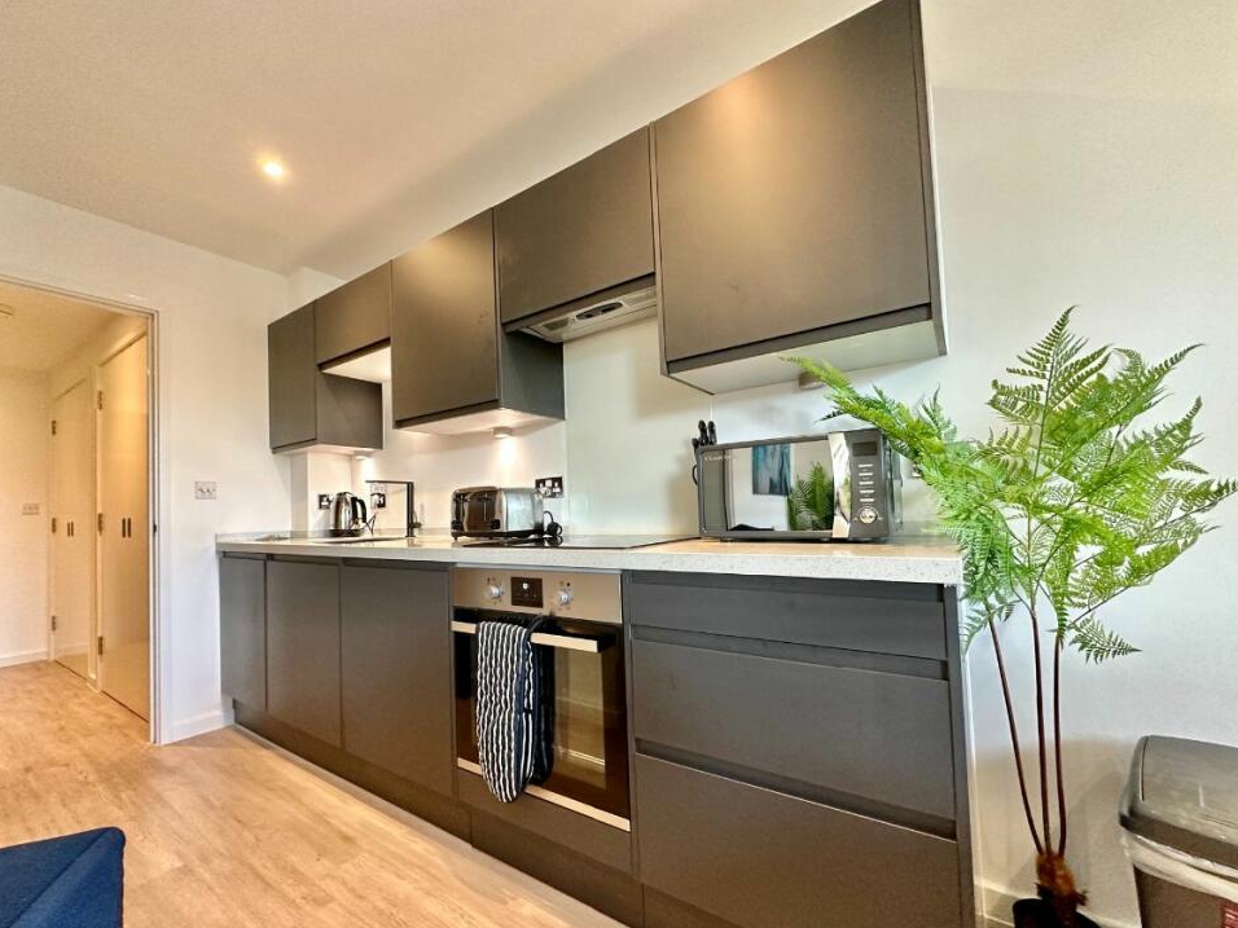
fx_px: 536
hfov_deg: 98.1
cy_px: 492
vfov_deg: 81.7
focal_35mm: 15
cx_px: 584
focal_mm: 2.22
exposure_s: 1/100
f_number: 2.2
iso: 320
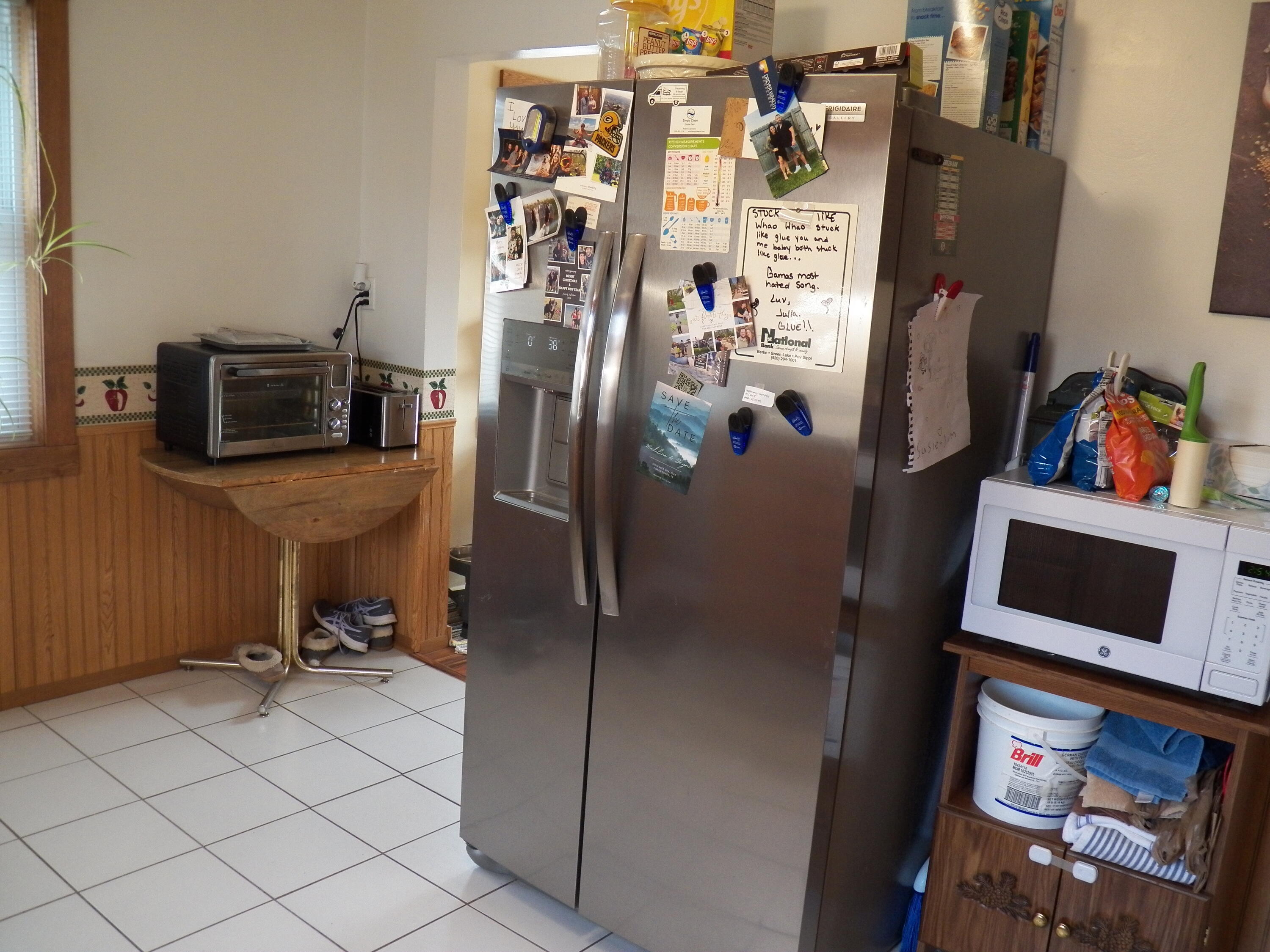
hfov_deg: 58.4
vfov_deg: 45.4
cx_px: 635
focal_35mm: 31
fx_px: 1137
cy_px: 476
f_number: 2.8
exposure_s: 1/30
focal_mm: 5.5
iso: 200
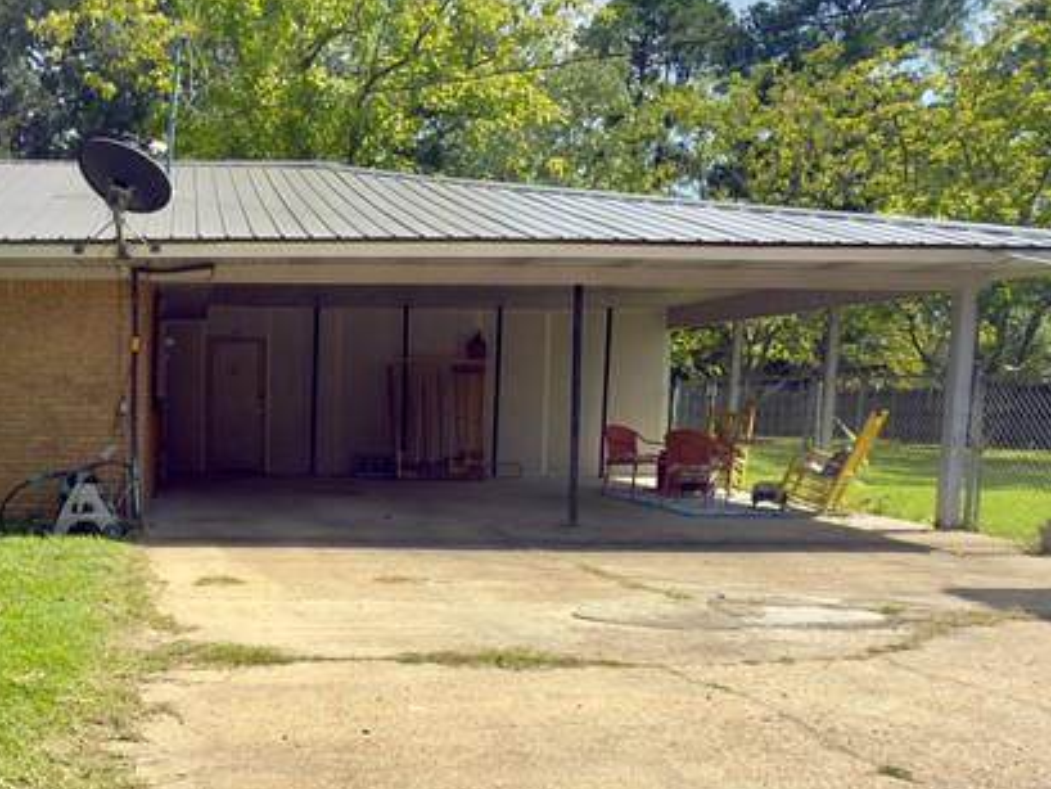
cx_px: 189
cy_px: 477
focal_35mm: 35
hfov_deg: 49.1
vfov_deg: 40.5
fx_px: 1063
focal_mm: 2.22
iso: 16
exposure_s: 1/560
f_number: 2.2
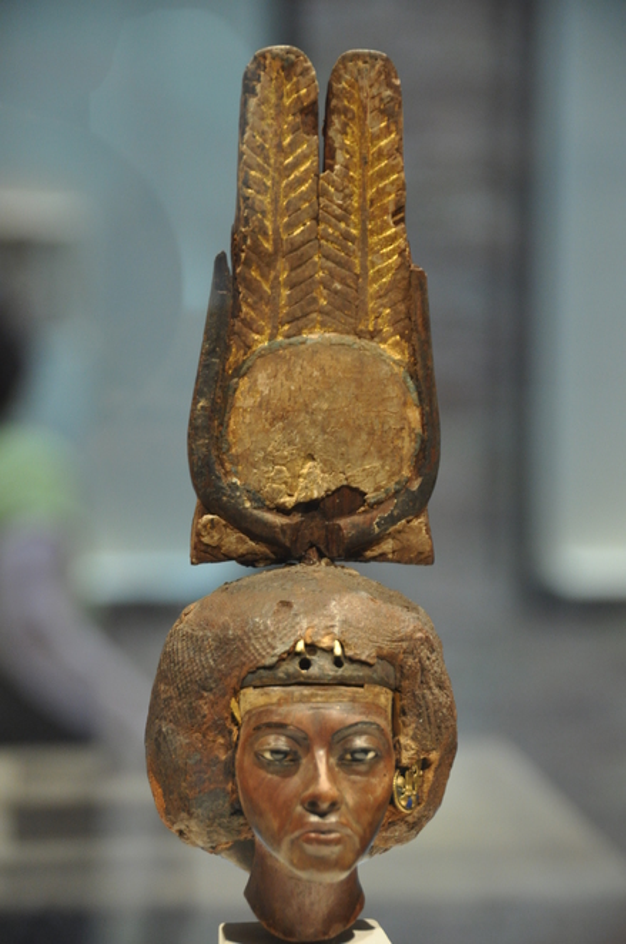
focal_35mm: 142
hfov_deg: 9.6
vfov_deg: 14.4
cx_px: 313
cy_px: 472
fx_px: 3730
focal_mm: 95
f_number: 5.3
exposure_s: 1/40
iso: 1000
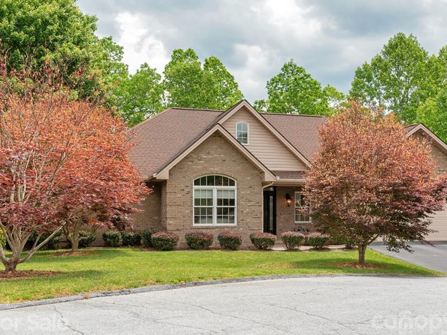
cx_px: 251
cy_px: 169
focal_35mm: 40
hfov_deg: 46.7
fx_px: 516
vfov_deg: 35.9
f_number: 7.1
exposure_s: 1/1000
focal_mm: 35
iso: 320
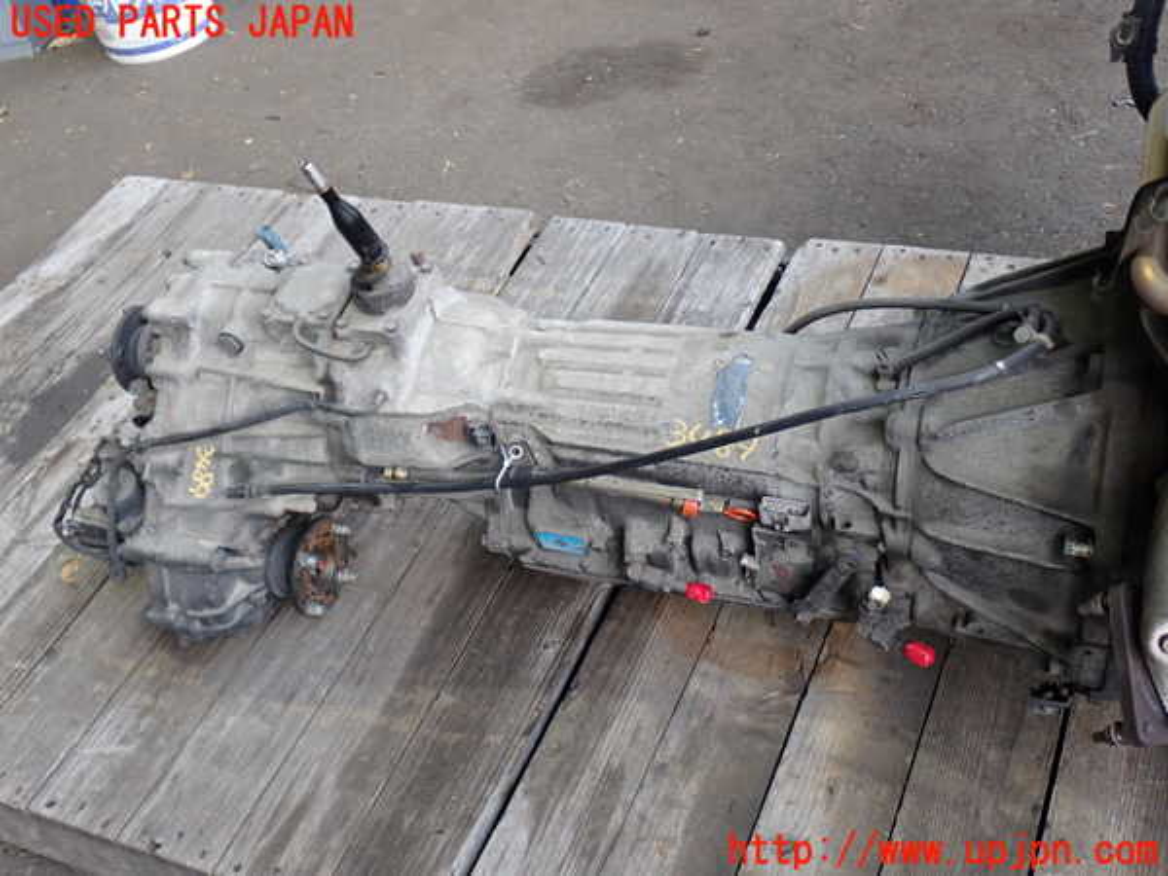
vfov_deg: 35.1
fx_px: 1383
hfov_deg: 45.8
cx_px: 584
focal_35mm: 41
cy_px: 438
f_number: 2.8
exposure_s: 1/40
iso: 250
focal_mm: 7.31
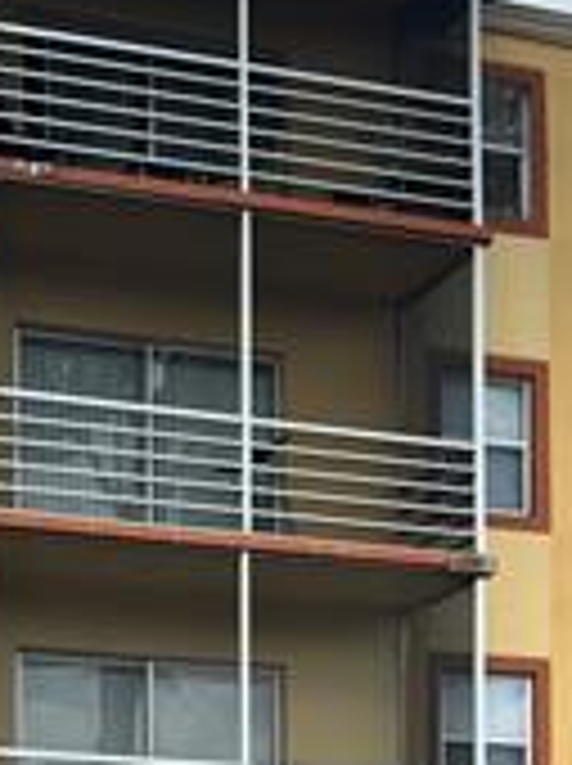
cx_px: 122
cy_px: 922
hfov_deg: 15.9
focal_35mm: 92
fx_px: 2032
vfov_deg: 20.0
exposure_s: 1/1068
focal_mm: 5.7
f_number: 1.5
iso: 50
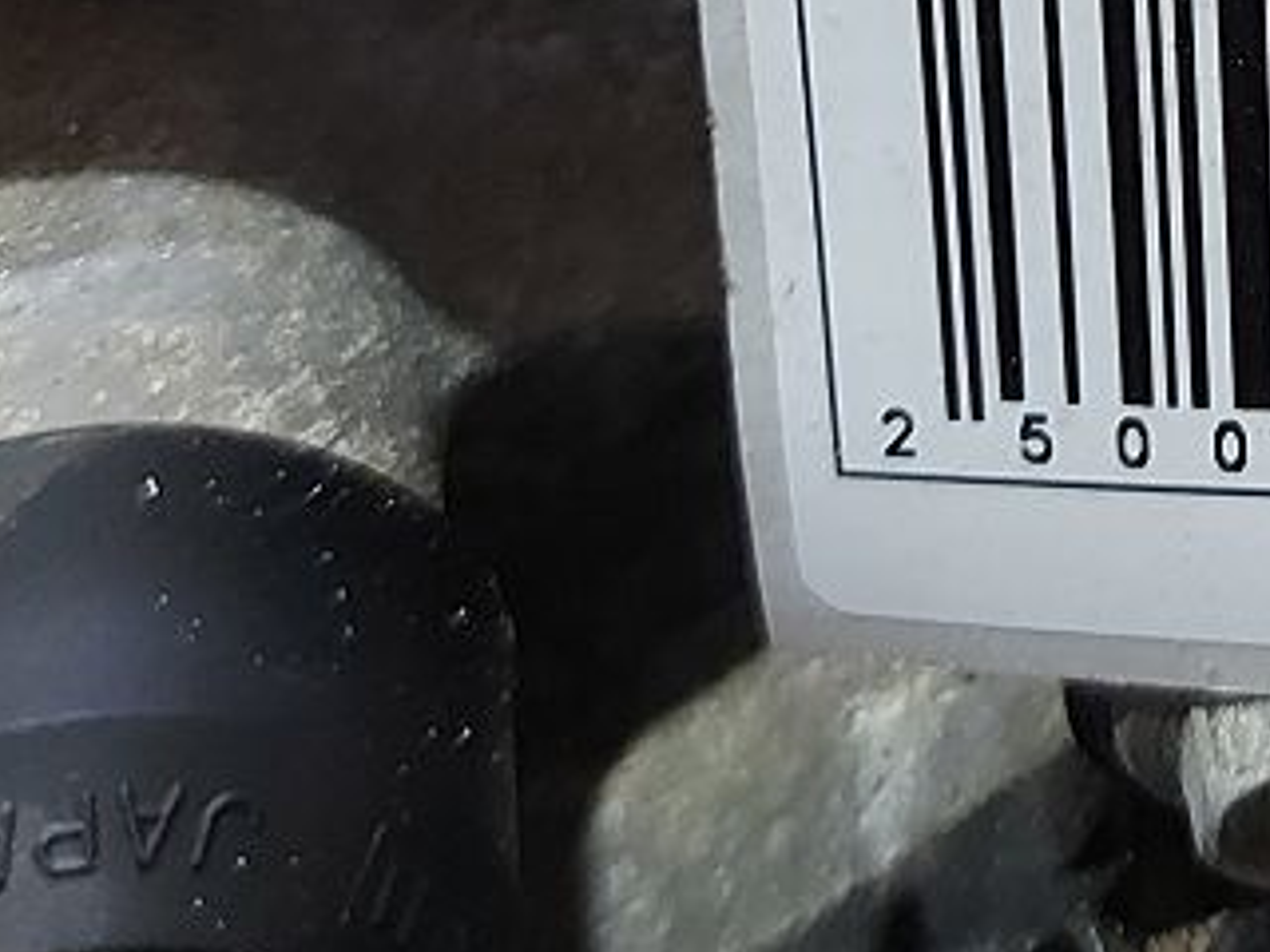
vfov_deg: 13.2
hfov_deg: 17.8
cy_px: -627
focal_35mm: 104
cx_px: 1593
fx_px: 3816
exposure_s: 1/50
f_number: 1.8
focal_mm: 5.23
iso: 250
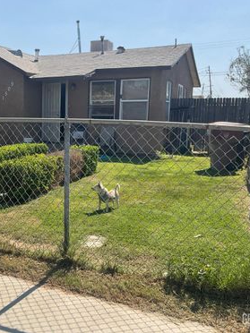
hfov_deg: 35.5
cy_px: 166
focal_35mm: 39
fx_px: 376
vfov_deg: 47.9
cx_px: 46
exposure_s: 1/2141
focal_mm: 3
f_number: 1.8
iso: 16
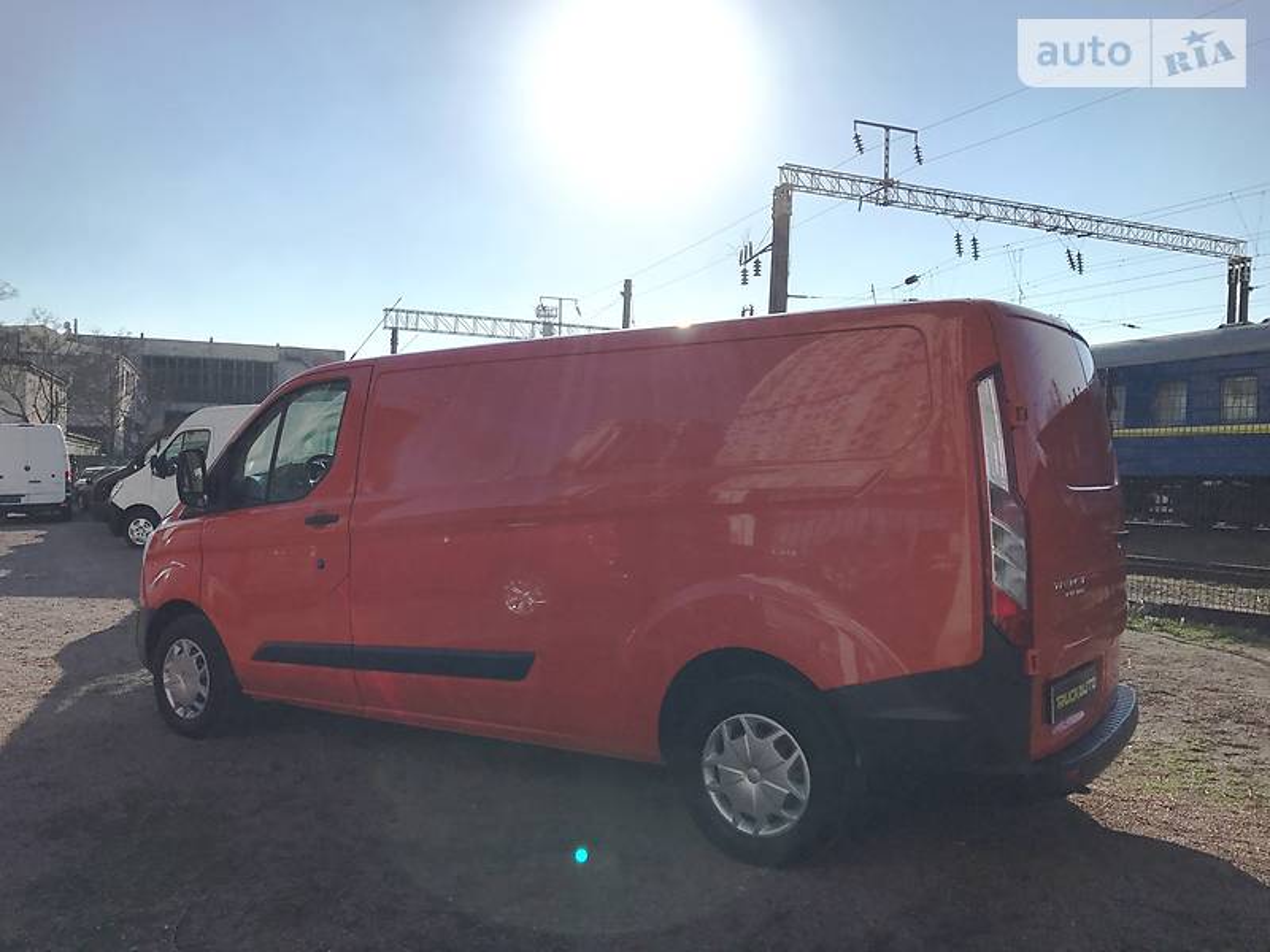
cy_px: 476
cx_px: 635
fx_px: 1027
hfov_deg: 63.4
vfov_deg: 49.7
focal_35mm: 28
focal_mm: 4
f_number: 1.8
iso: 25
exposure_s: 1/8000
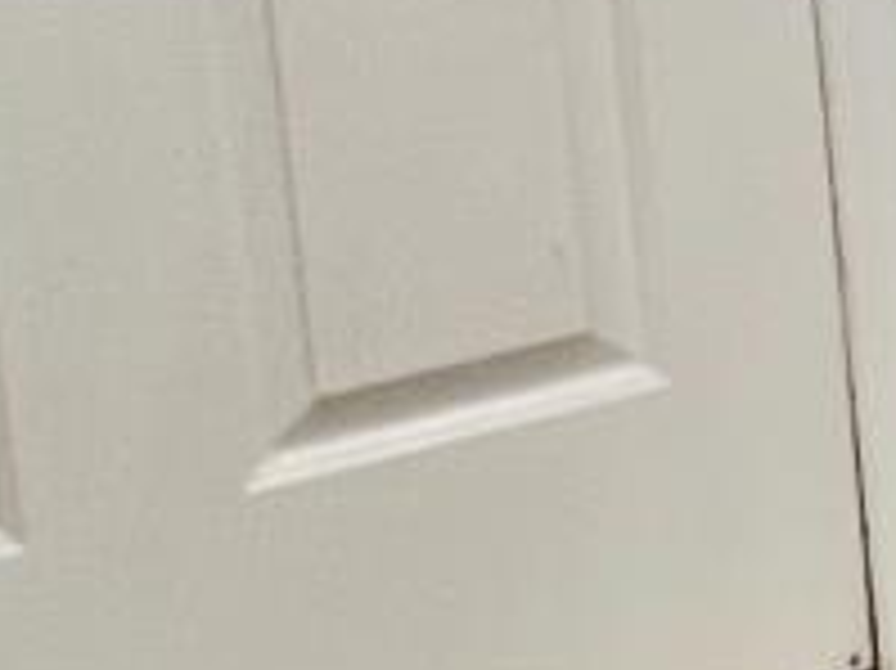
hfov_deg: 14.6
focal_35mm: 98
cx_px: 2031
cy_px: -850
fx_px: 2535
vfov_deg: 12.4
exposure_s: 1/60
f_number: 1.8
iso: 200
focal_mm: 1.57
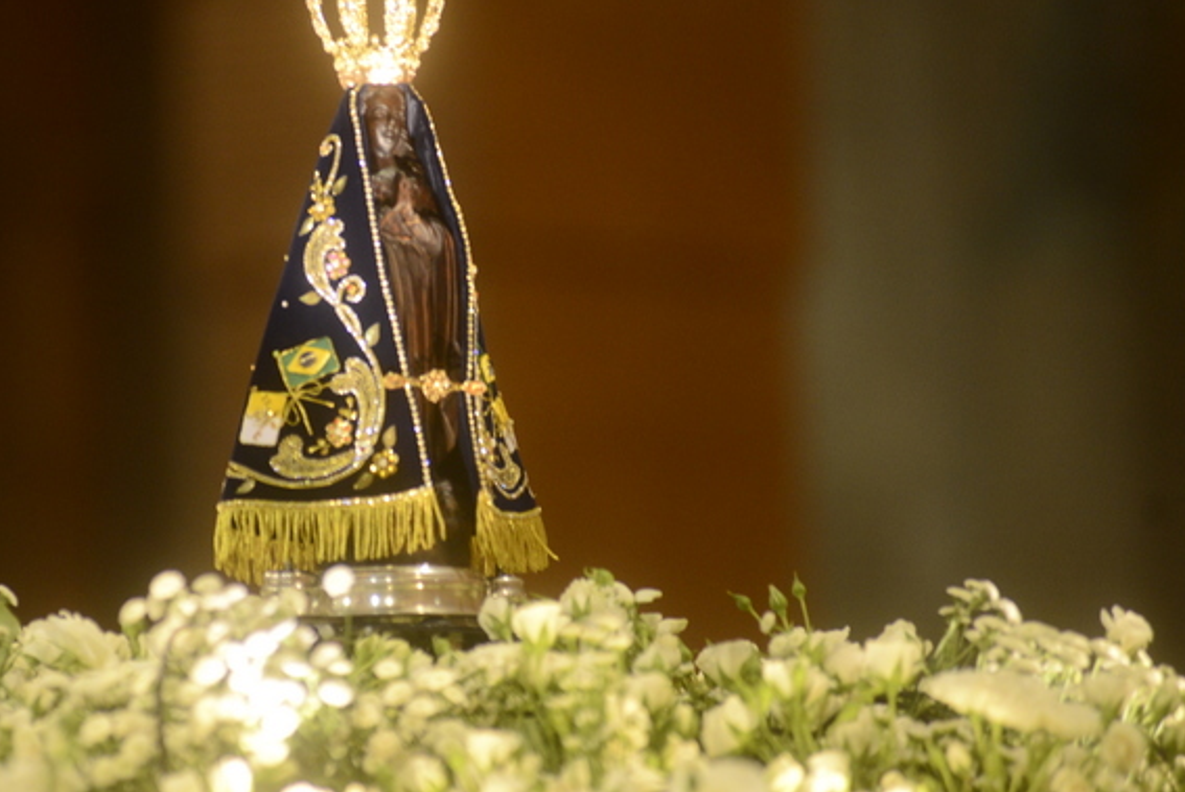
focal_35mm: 282
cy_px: 332
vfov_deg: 4.9
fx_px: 9289
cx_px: 359
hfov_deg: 7.3
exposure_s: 1/125
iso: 1600
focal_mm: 200
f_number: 2.8
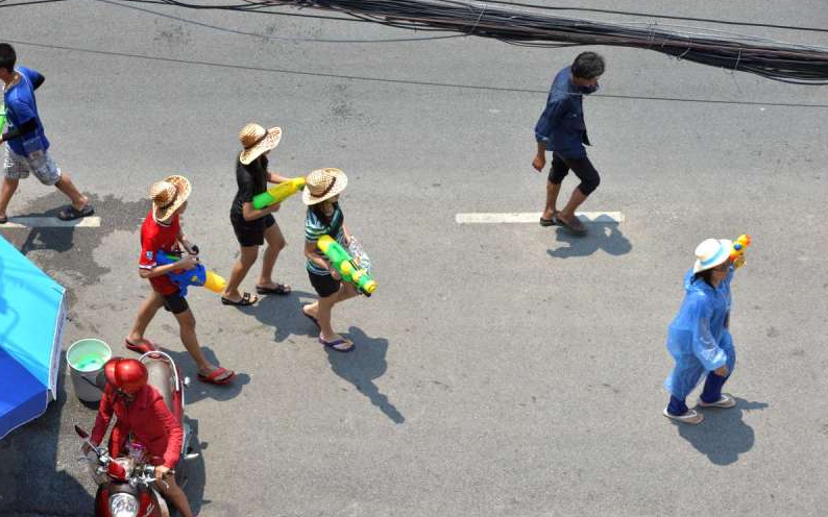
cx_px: 413
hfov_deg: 18.1
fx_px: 2595
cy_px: 263
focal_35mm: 115
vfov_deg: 11.4
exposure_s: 1/250
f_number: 8
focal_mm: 112
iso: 100
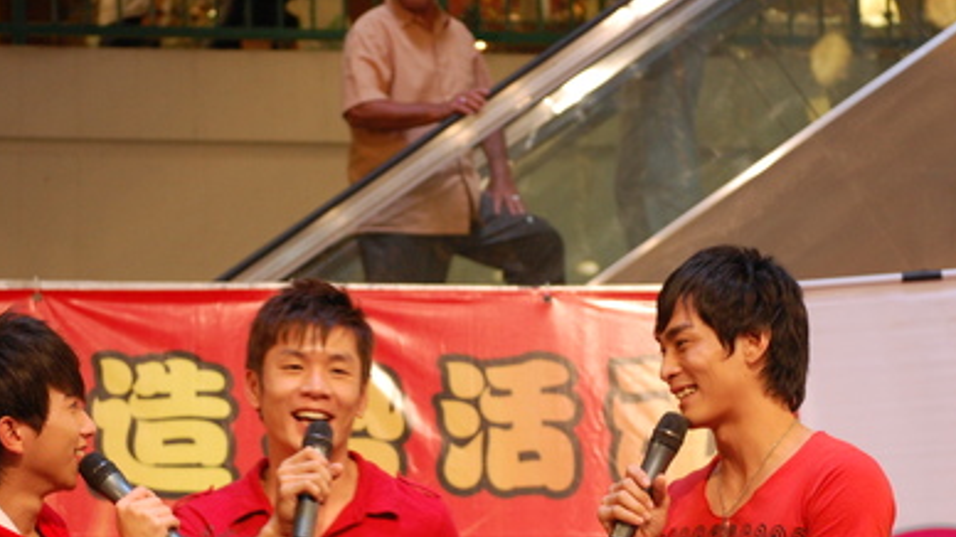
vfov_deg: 7.3
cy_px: 363
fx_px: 4181
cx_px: 392
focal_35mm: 165
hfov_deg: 13.0
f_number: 4.2
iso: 800
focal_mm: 68
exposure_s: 1/80
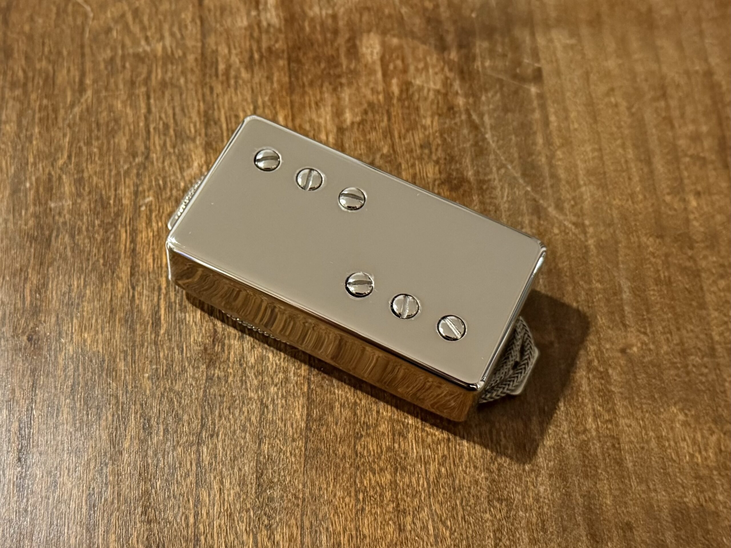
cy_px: 274
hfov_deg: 71.6
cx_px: 366
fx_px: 507
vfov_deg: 56.8
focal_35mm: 24
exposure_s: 1/30
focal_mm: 6.76
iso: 800
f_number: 1.78
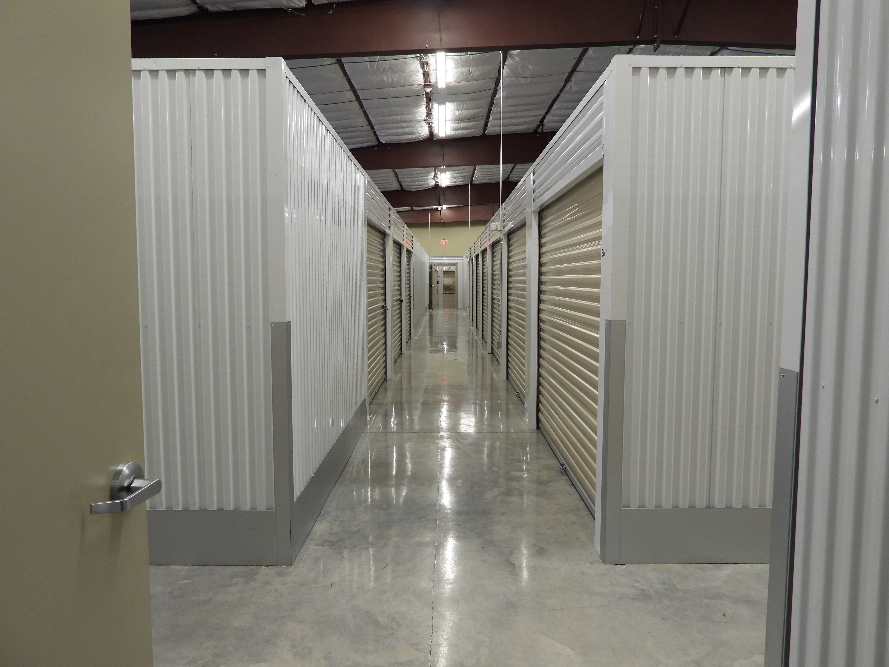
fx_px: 616
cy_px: 334
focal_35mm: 24
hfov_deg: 71.6
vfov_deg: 56.8
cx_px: 444
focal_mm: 4.3
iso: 180
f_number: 2.8
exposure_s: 1/30
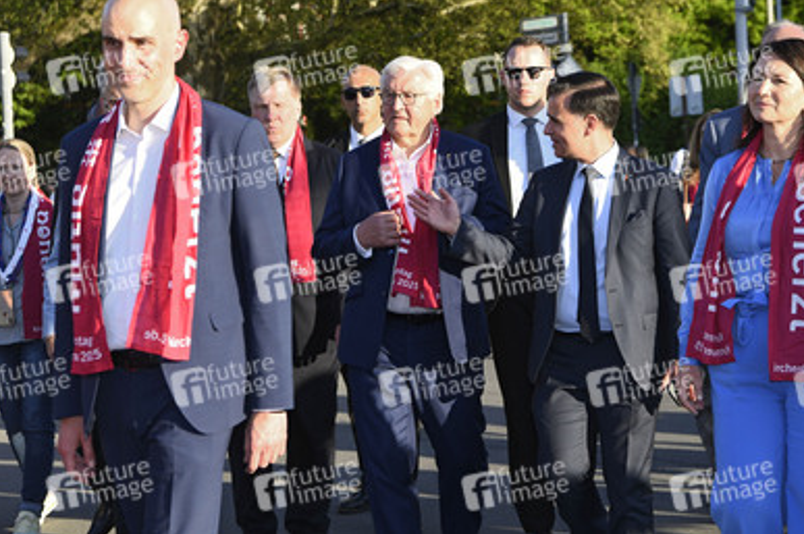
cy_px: 226
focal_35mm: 70
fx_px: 1561
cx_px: 460
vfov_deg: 19.4
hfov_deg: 28.8
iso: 640
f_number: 5.6
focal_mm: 60
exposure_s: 1/1000
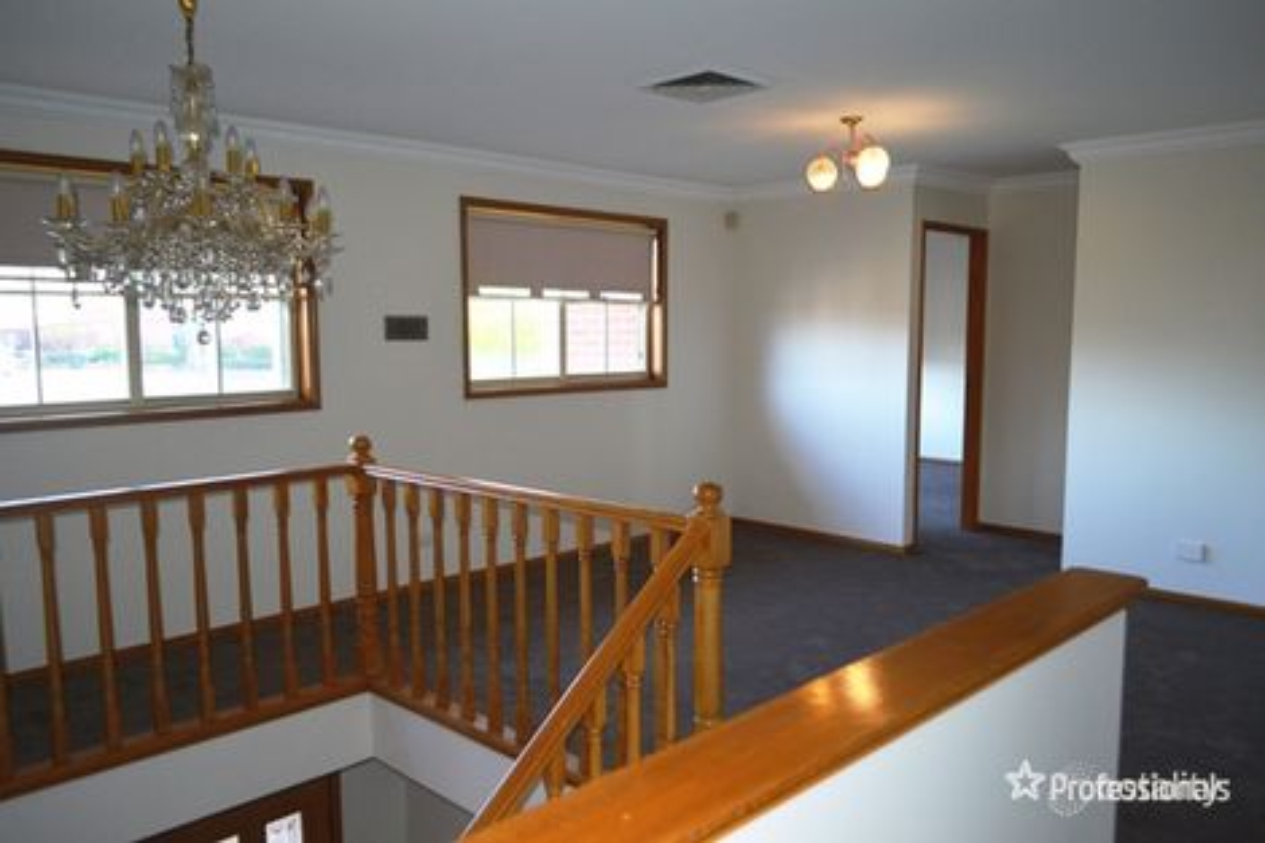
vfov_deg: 47.9
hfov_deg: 67.4
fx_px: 948
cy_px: 422
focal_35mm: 27
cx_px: 632
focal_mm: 18
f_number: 3.5
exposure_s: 1/60
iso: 500
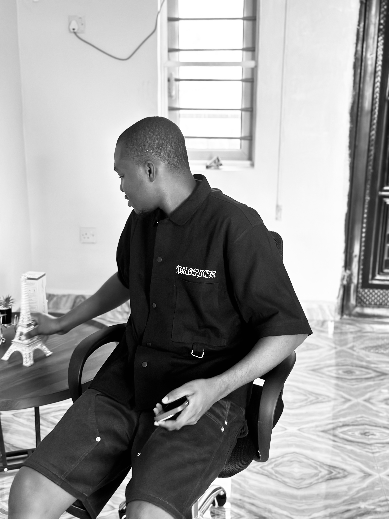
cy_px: 260
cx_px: 194
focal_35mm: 48
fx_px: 719
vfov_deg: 39.7
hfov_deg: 30.3
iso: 250
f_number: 1.78
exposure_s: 1/60
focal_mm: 6.86
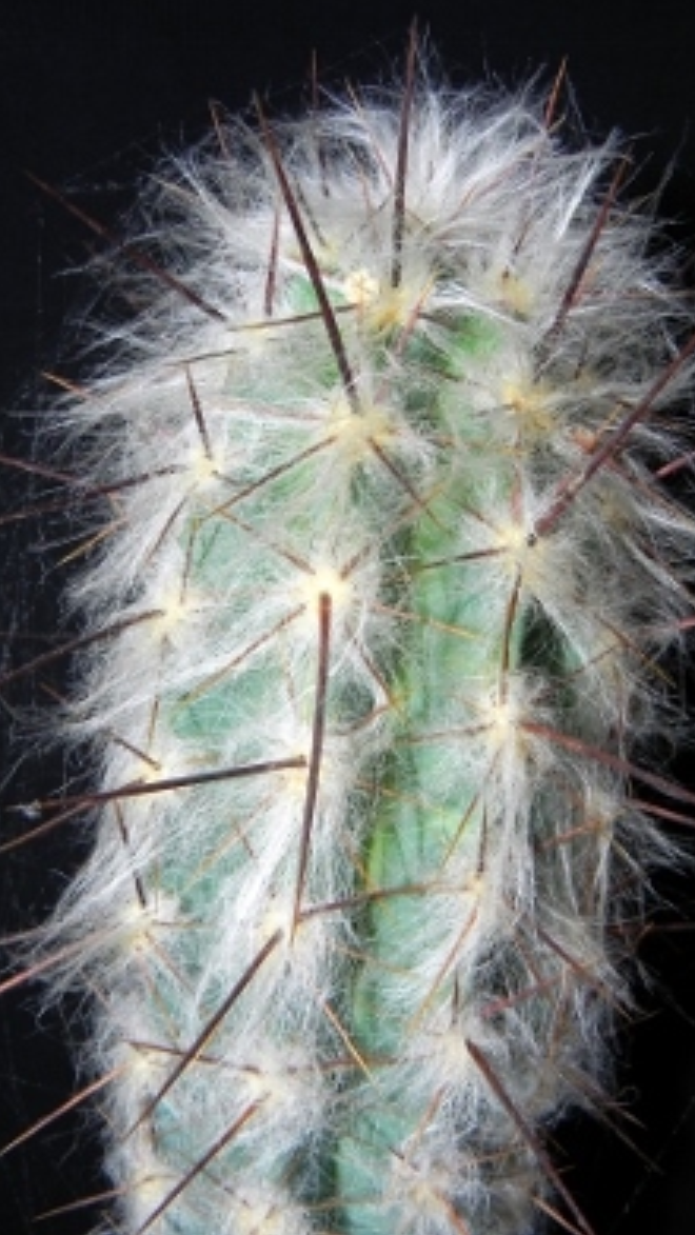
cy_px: 606
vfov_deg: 66.1
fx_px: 950
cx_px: 401
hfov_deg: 40.1
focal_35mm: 29
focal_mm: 4.6
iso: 200
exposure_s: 1/30
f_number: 8
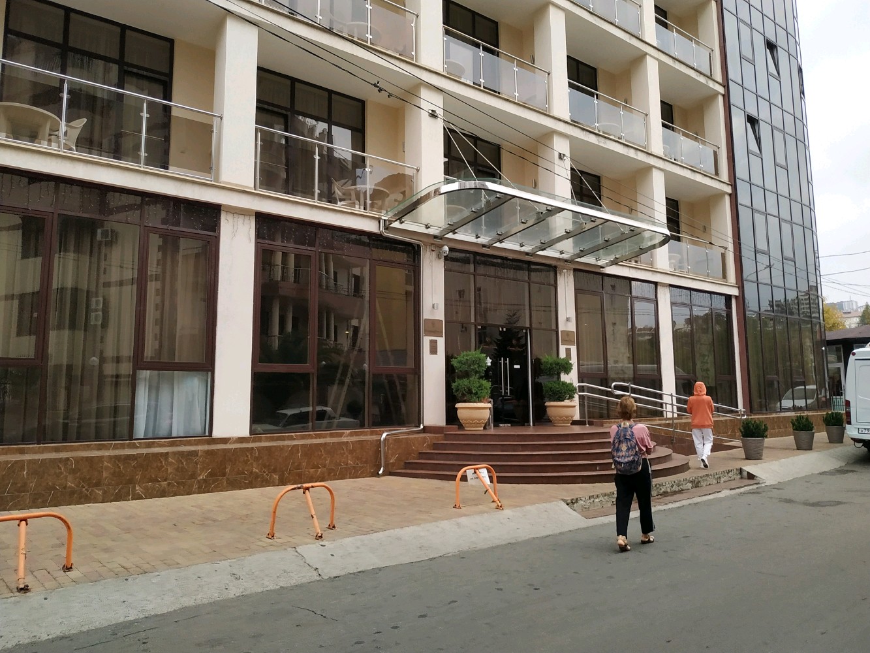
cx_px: 435
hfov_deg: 71.6
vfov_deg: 56.8
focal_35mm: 24
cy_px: 326
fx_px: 603
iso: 250
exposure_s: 1/667
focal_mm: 3.94
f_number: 1.9
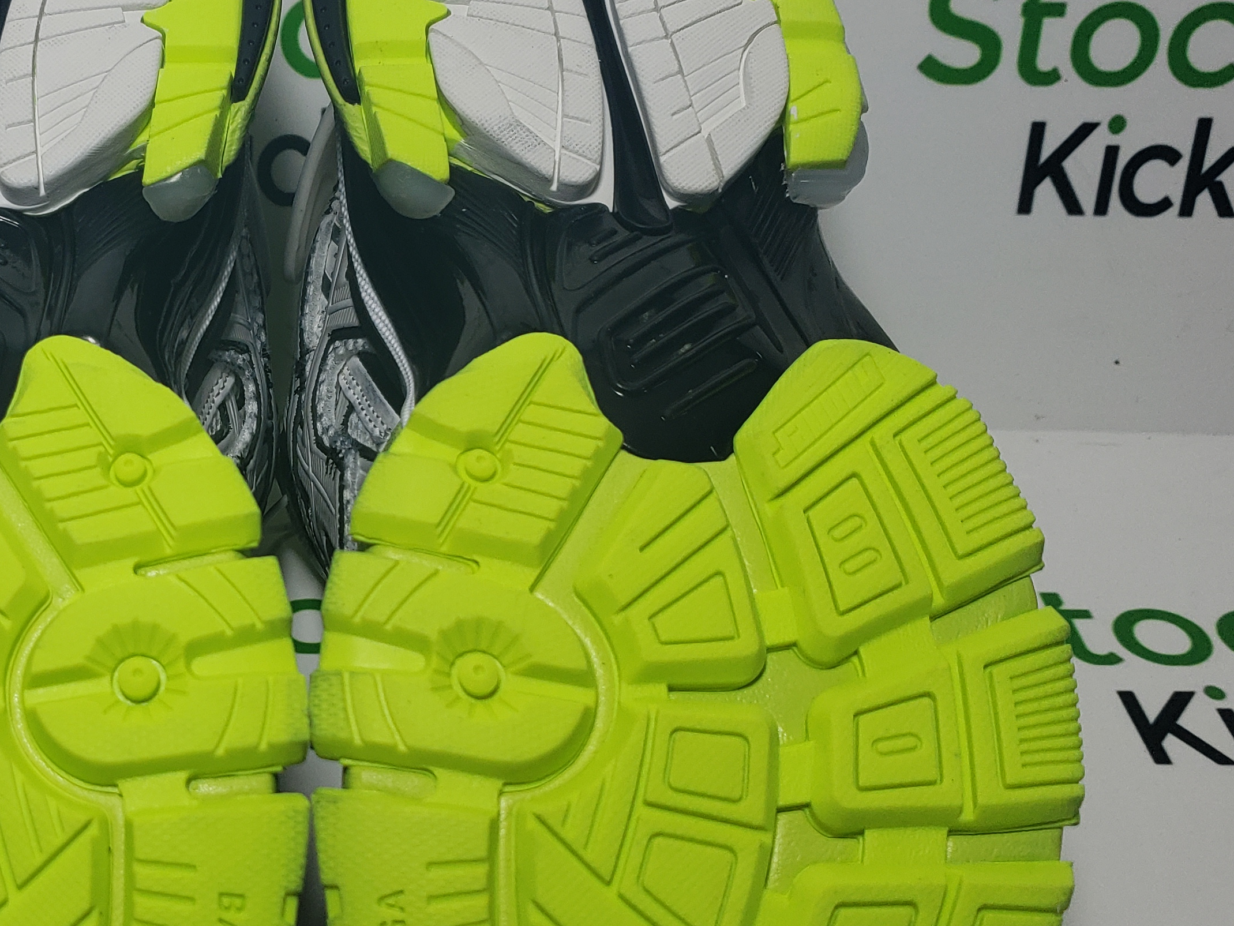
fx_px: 1747
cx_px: 274
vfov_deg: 29.7
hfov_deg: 37.7
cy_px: 508
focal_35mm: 49
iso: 50
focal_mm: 4.3
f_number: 1.5
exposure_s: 1/831
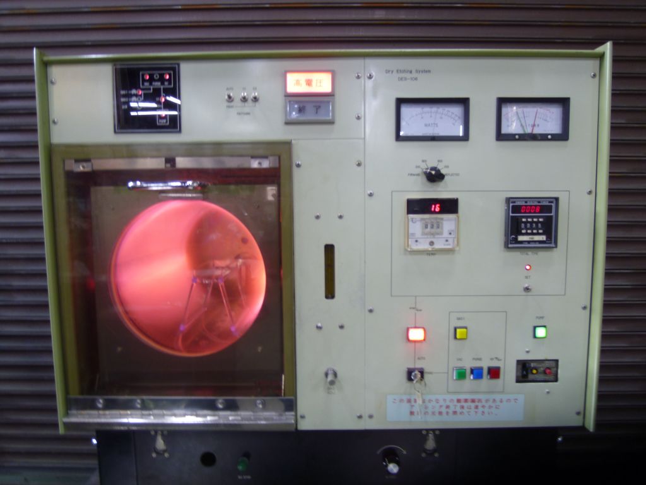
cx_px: 323
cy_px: 242
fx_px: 448
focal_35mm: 24
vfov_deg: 56.8
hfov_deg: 71.6
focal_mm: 4.3
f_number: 2.2
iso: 80
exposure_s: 1/4
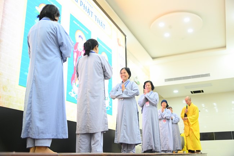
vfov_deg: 35.0
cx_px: 117
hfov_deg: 50.7
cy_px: 78
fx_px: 247
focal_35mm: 38
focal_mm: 38
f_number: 4
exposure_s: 1/160
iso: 6400
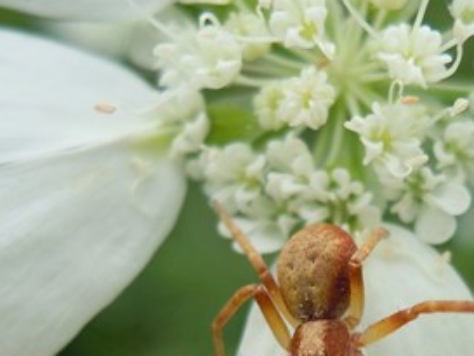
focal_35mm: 82
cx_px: 340
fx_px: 1123
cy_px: 417
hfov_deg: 23.6
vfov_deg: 17.3
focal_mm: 5
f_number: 2.7
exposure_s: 1/400
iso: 100
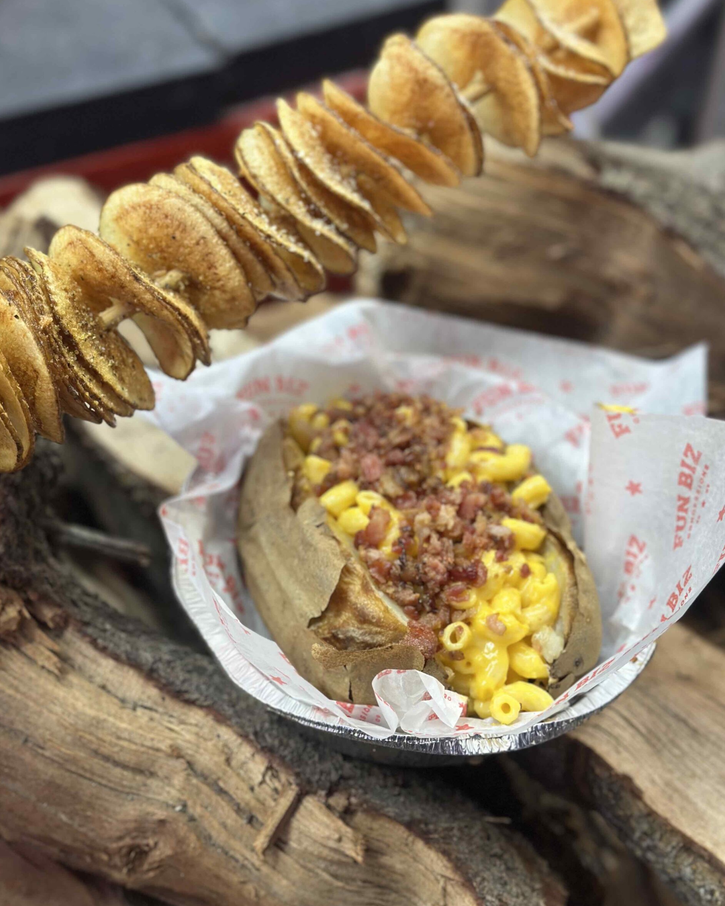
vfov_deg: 36.7
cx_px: 363
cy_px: 451
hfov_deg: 29.7
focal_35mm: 51
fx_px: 1368
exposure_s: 1/60
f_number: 1.78
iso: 125
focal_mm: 6.86
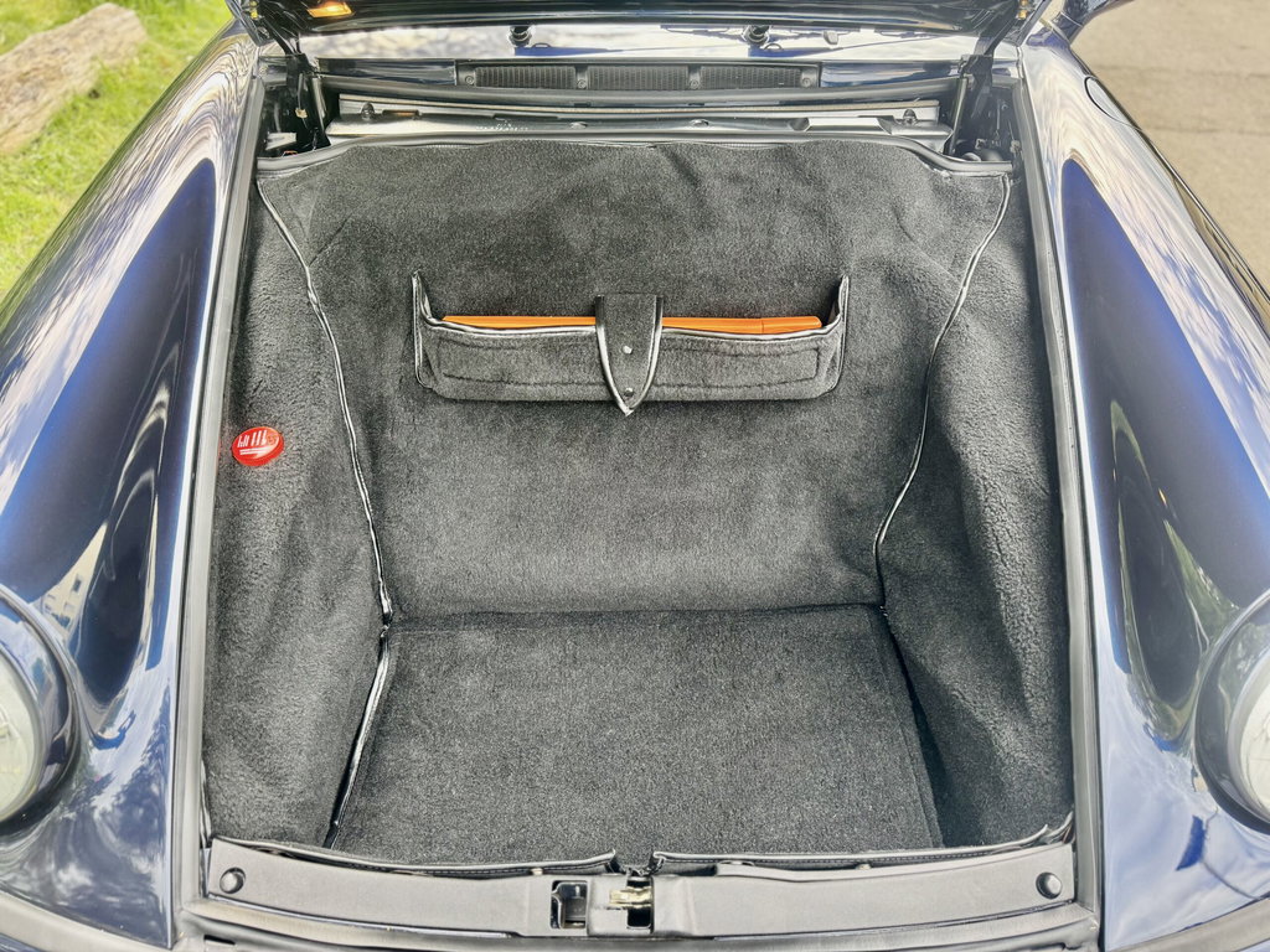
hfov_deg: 71.6
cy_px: 476
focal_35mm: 24
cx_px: 635
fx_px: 881
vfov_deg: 56.8
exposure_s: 1/121
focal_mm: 6.76
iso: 125
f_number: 1.78
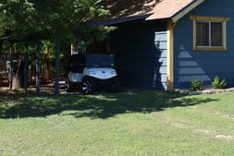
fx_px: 481
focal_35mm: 74
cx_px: 191
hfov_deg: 26.8
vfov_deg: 18.2
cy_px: 18
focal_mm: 25
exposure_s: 1/200
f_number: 7.1
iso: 100
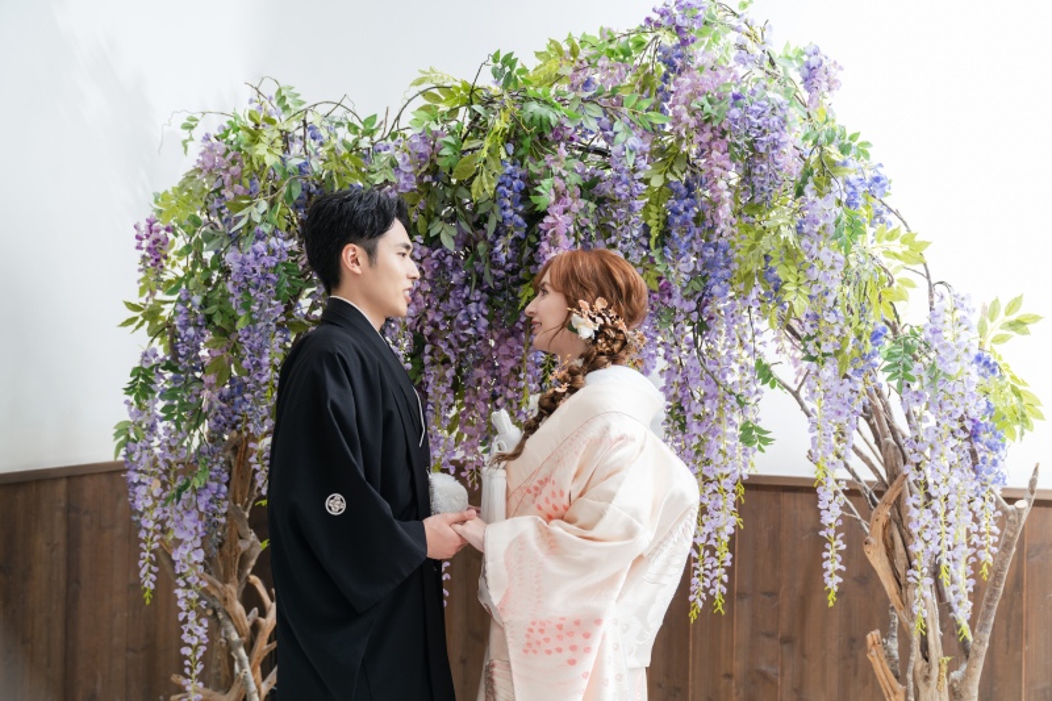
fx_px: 1227
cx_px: 526
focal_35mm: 42
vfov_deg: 31.9
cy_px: 350
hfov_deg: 46.4
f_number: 3.2
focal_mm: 42
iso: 125
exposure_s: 1/125
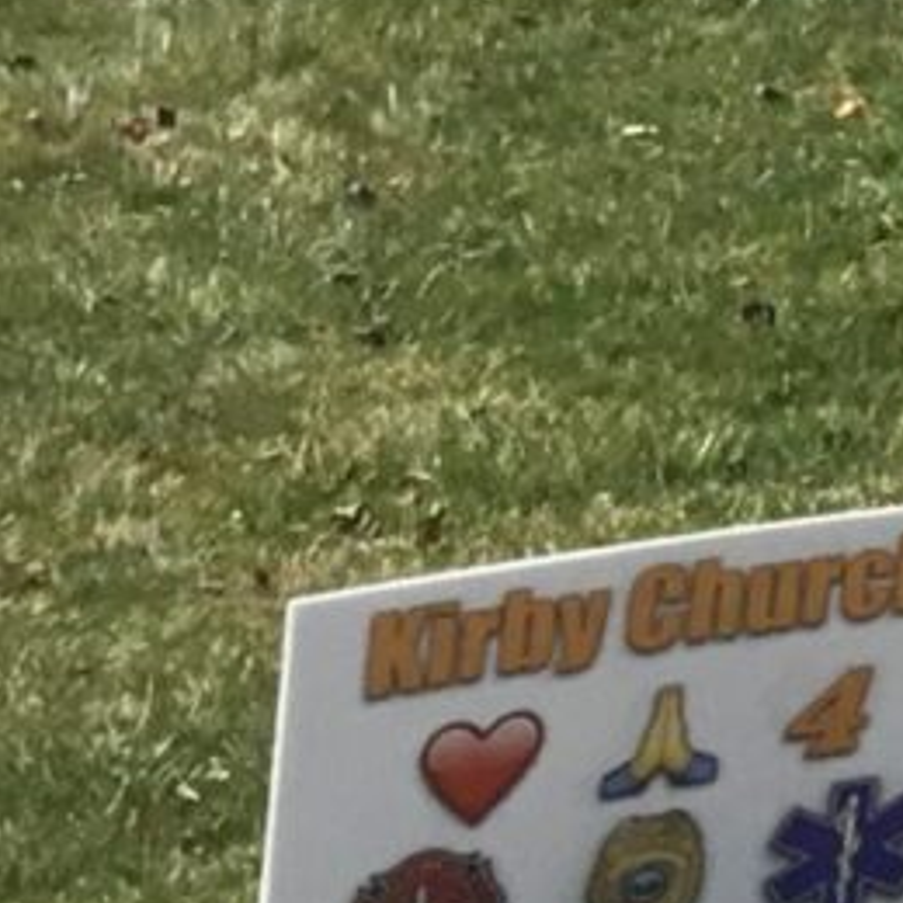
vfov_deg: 8.0
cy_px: -382
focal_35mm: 216
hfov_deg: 7.2
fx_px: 6375
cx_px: 2775
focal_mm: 3.3
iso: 25
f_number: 2.4
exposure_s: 1/1294
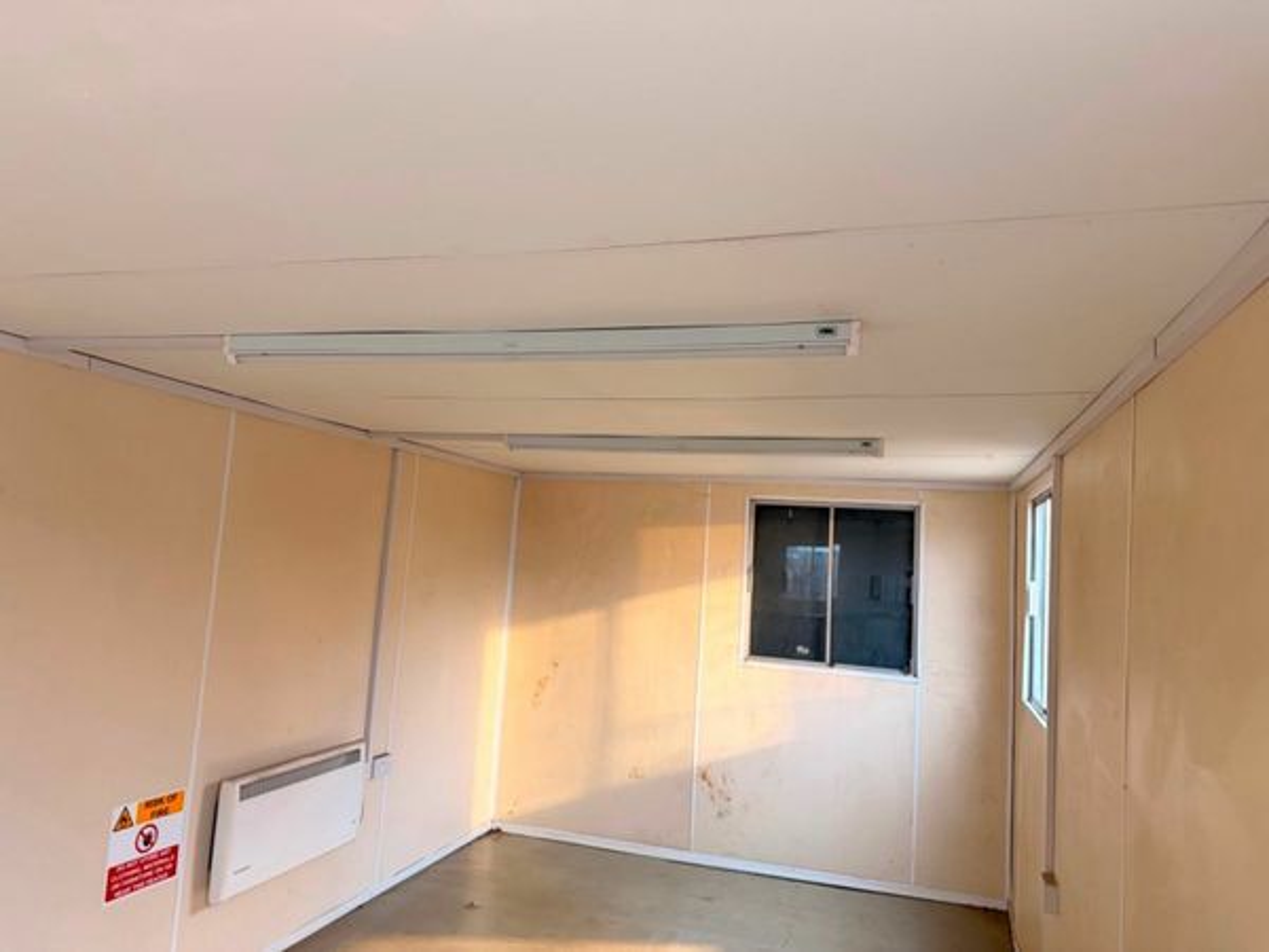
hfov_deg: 71.6
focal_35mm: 24
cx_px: 634
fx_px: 880
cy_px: 476
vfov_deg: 56.8
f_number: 1.78
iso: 800
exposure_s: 1/50
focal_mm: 6.76
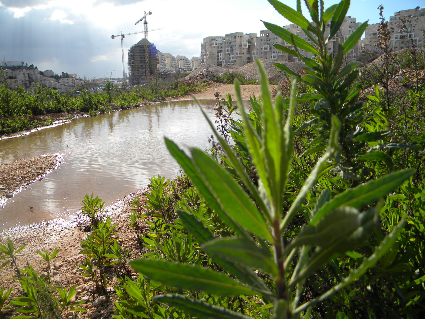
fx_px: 344
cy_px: 160
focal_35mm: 28
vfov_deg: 49.7
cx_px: 212
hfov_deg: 63.4
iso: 80
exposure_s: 1/294
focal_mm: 5
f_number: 7
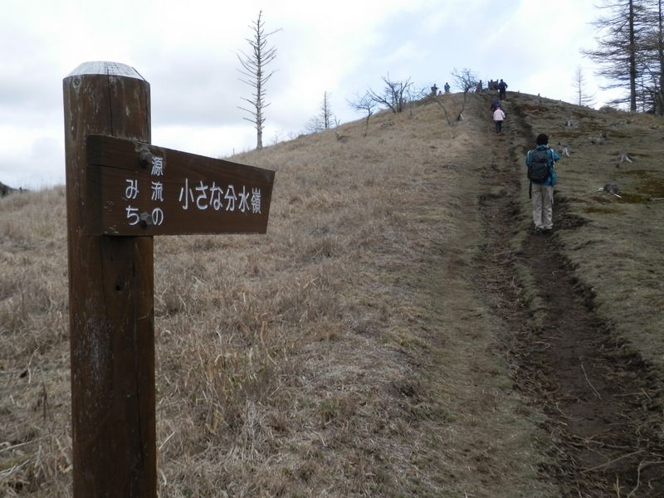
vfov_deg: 42.9
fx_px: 633
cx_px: 332
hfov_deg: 55.4
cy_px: 249
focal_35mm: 33
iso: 80
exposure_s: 1/640
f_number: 3.4
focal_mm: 6
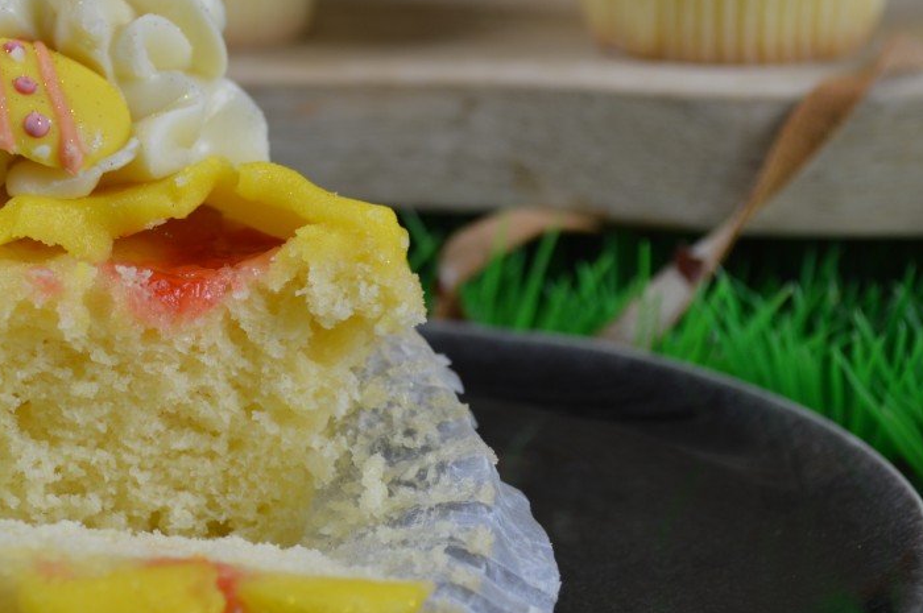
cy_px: 287
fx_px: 2535
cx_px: 245
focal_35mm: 99
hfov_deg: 20.5
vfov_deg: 13.8
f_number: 5.6
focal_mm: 40
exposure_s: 1/13
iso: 100
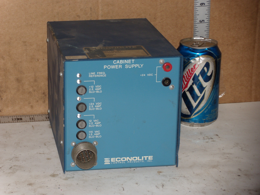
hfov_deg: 20.7
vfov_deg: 15.6
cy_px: 98
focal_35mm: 95
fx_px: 714
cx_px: 130
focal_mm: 16.8
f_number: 4.2
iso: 80
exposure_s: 1/60
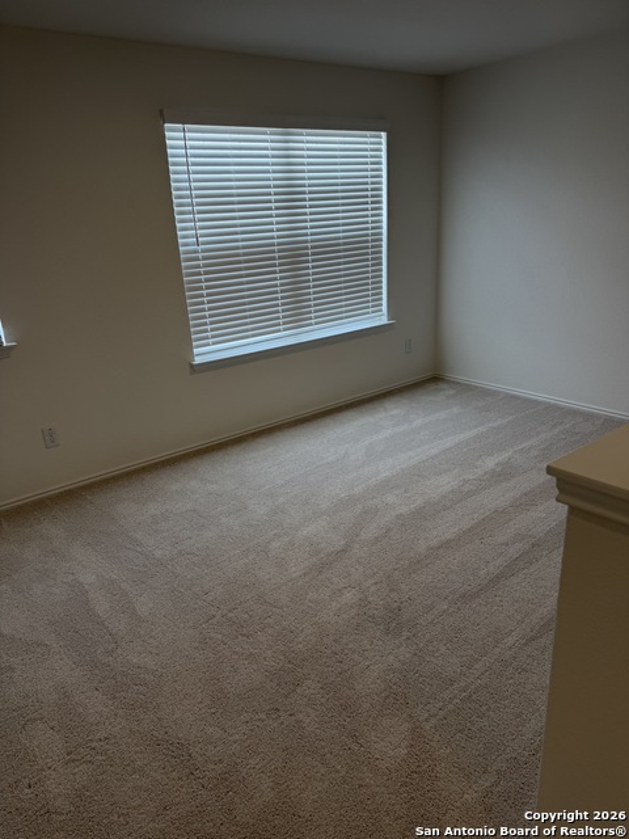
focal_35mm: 24
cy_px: 420
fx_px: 581
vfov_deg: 71.6
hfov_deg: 56.8
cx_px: 314
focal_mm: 6.76
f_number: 1.78
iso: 64
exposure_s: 1/120
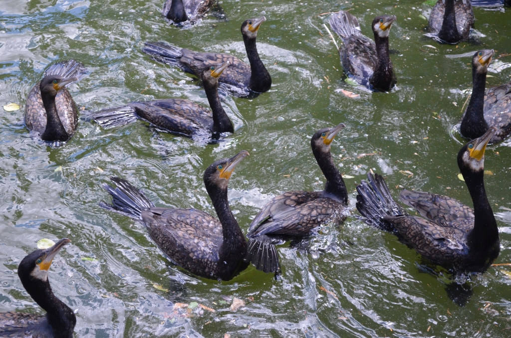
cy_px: 169
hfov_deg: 24.7
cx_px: 256
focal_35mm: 82
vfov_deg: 16.5
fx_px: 1168
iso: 1100
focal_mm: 55
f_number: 5.6
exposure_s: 1/500
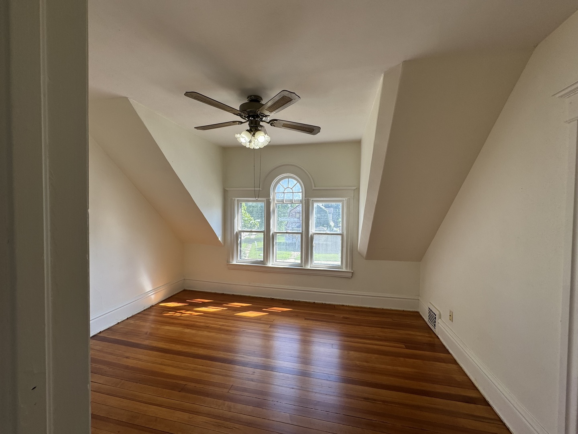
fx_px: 234
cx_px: 289
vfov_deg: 85.7
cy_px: 217
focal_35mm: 14
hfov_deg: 102.1
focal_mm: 2.22
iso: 40
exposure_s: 1/181
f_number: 2.2
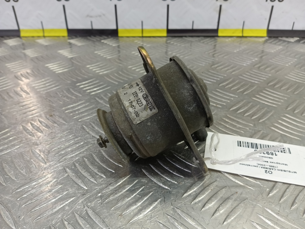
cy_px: 114
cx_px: 152
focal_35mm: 27
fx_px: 238
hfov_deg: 65.3
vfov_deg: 51.4
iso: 121
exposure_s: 1/50
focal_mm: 4.11
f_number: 1.6
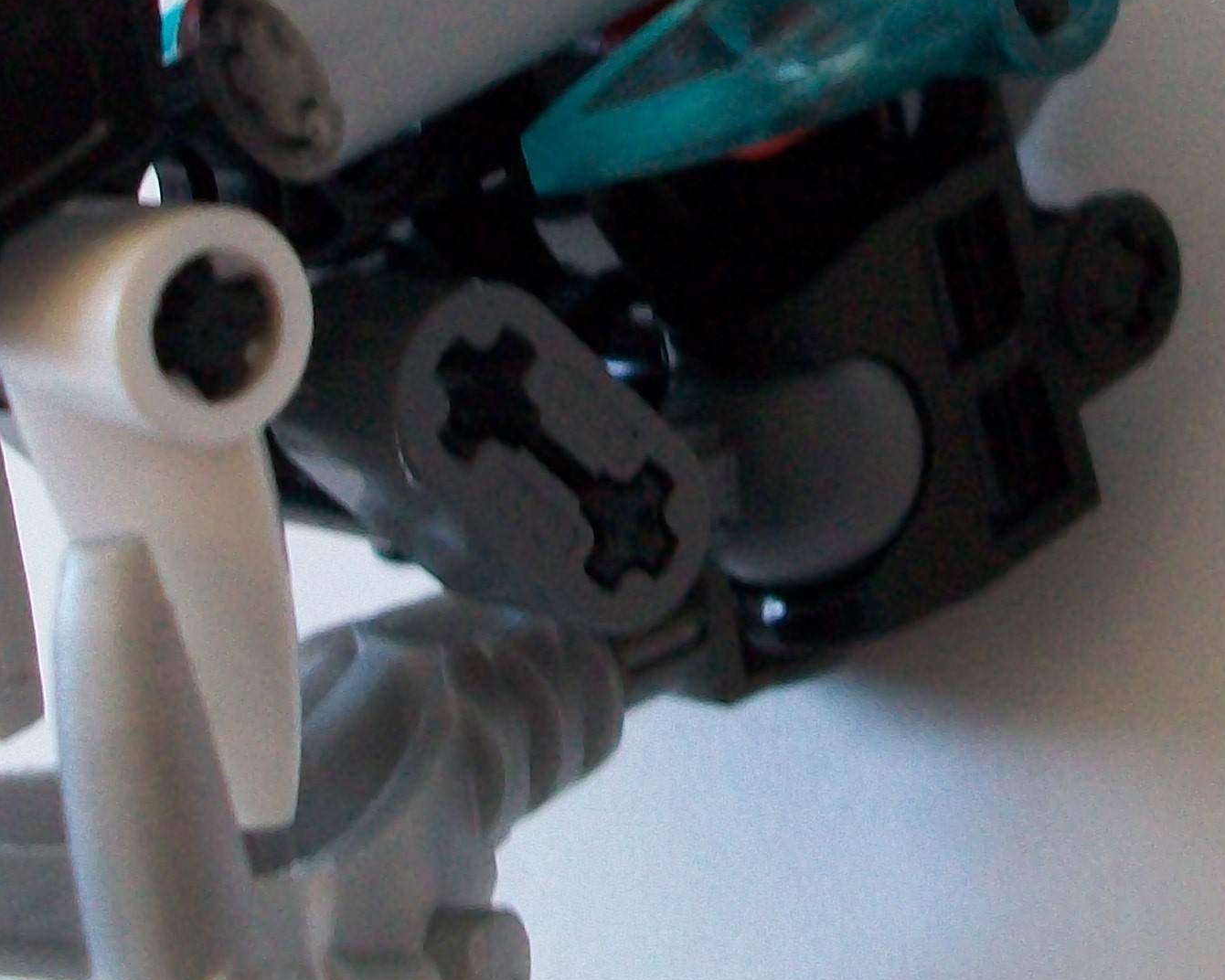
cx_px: 899
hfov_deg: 22.1
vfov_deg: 17.6
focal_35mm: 86
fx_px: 3118
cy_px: 82
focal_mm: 5.7
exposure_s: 1/25
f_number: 2.8
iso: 160
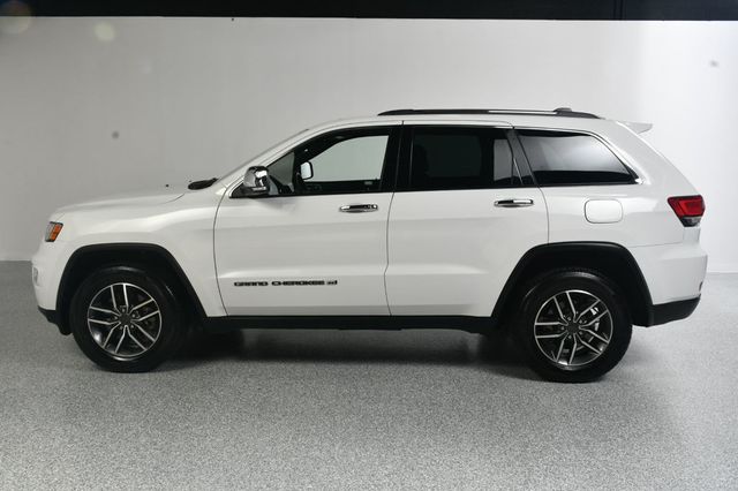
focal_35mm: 33
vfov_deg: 39.9
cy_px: 246
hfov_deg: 57.2
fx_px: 676
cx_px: 369
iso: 100
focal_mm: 22
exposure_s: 1/160
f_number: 13
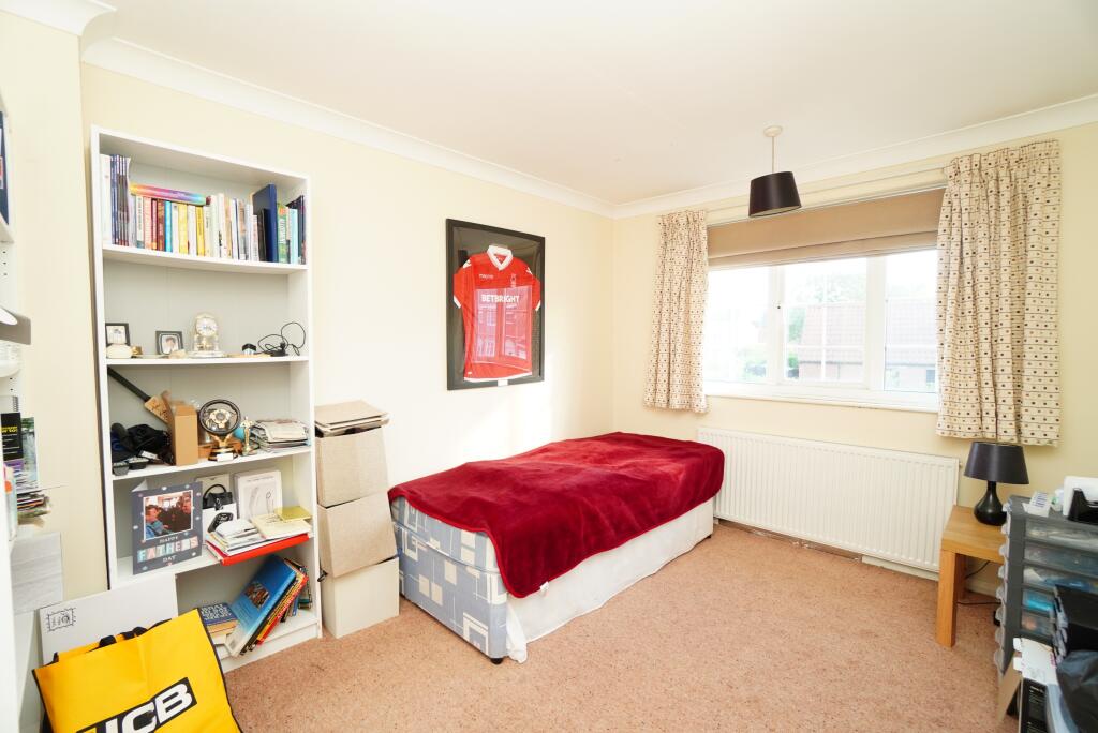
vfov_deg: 77.4
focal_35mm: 15
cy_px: 366
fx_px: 458
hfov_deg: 100.4
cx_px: 549
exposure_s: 1/60
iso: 400
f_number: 4
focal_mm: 10
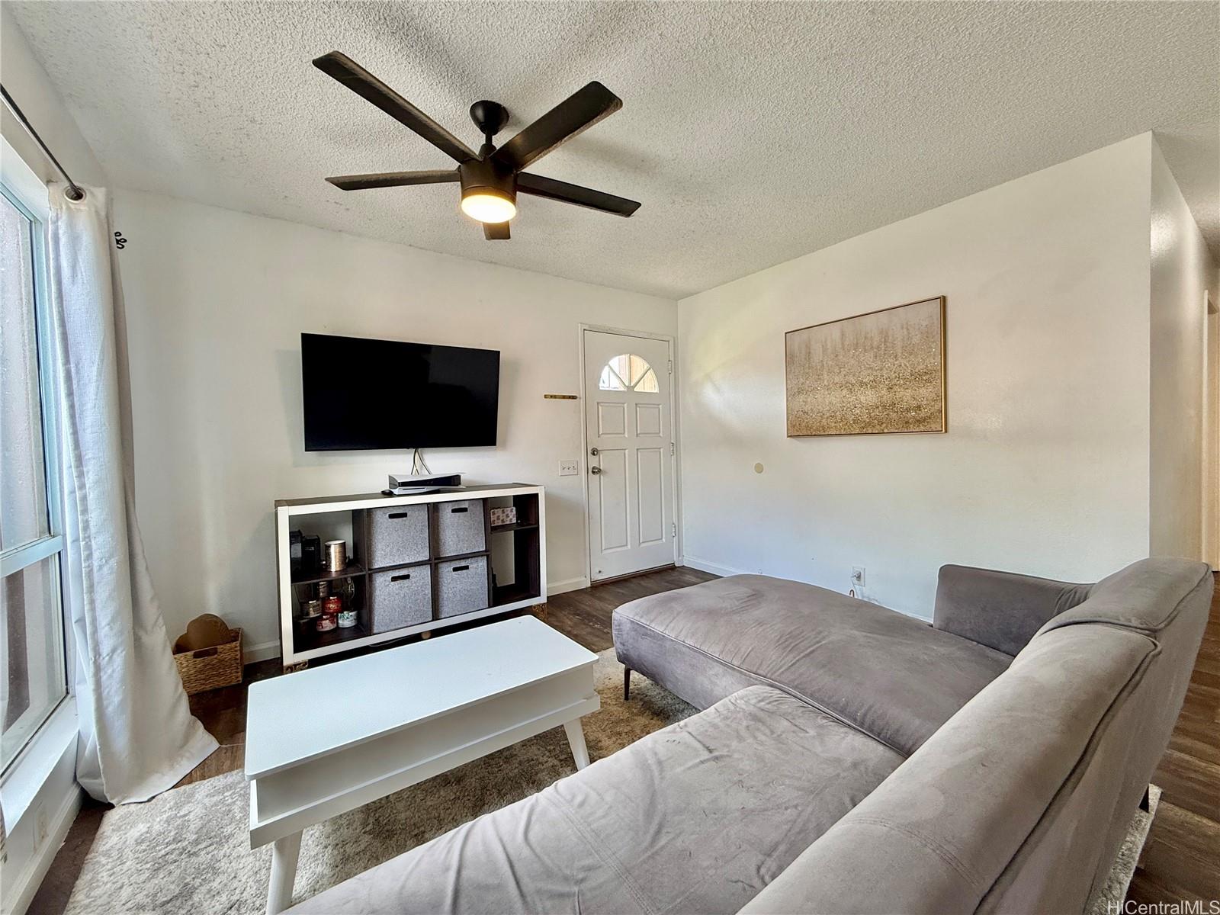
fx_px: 493
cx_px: 610
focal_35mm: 14
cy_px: 458
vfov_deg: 85.7
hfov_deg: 102.1
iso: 160
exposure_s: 1/120
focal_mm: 2.22
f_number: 2.2
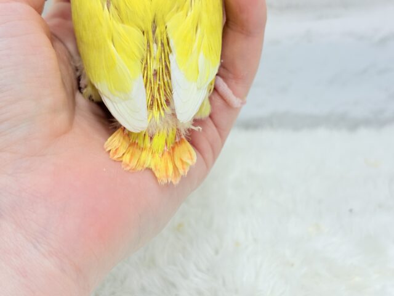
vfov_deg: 28.0
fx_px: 592
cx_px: 197
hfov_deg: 36.8
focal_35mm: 52
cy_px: 148
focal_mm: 5.96
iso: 40
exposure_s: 1/50
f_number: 1.6
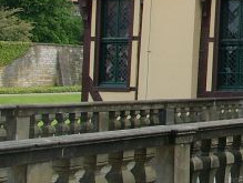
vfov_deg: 11.5
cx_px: 373
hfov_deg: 14.7
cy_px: -88
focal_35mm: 124
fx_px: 872
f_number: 4
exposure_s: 1/278
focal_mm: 7.13
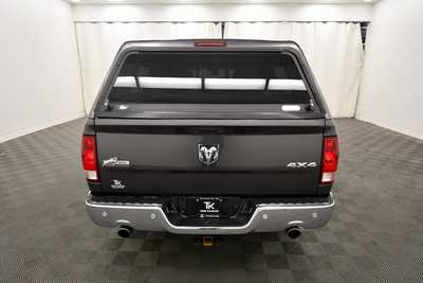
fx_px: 247
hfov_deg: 81.2
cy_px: 142
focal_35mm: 21
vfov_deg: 59.5
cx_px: 212
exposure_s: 1/125
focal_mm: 14
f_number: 5
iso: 1000
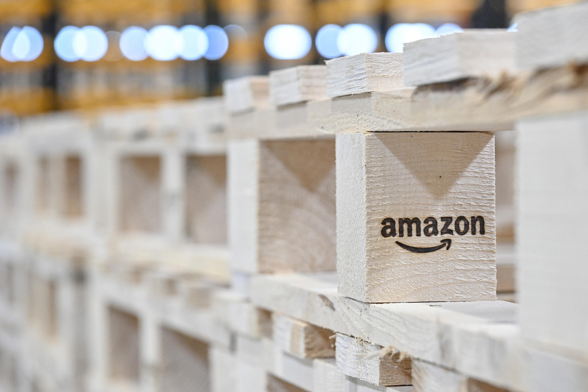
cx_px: 294
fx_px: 1960
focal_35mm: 120
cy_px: 196
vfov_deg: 11.4
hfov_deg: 17.1
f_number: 6.3
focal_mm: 120
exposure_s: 1/250
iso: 4000
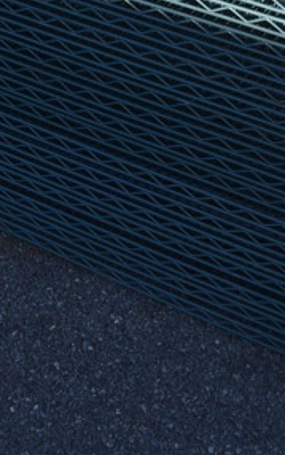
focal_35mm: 88
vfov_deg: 21.0
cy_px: -166
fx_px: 1093
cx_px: 199
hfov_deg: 14.8
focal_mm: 18
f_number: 8
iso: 110
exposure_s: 1/250
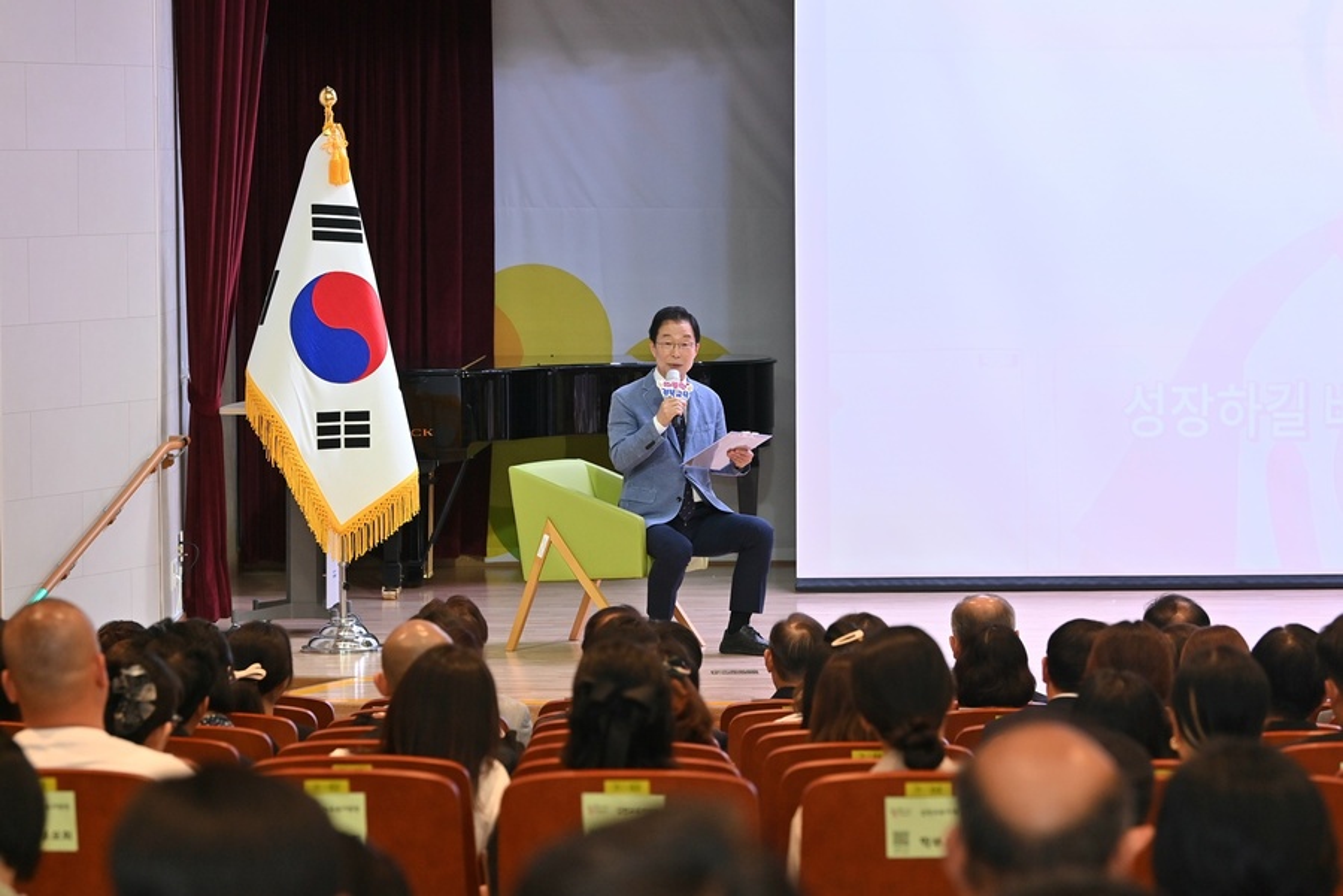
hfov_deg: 15.2
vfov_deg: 10.2
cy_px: 448
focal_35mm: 135
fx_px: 5036
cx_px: 672
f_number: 5.6
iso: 2000
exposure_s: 1/200
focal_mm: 135
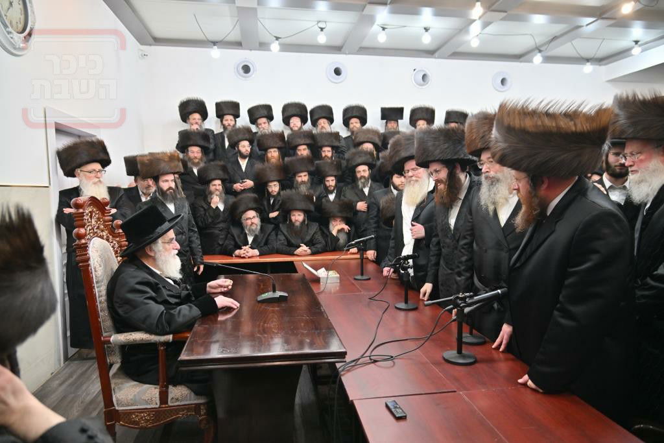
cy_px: 222
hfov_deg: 73.7
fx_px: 443
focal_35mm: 24
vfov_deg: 53.1
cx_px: 332
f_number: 4
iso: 800
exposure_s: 1/200
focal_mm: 24
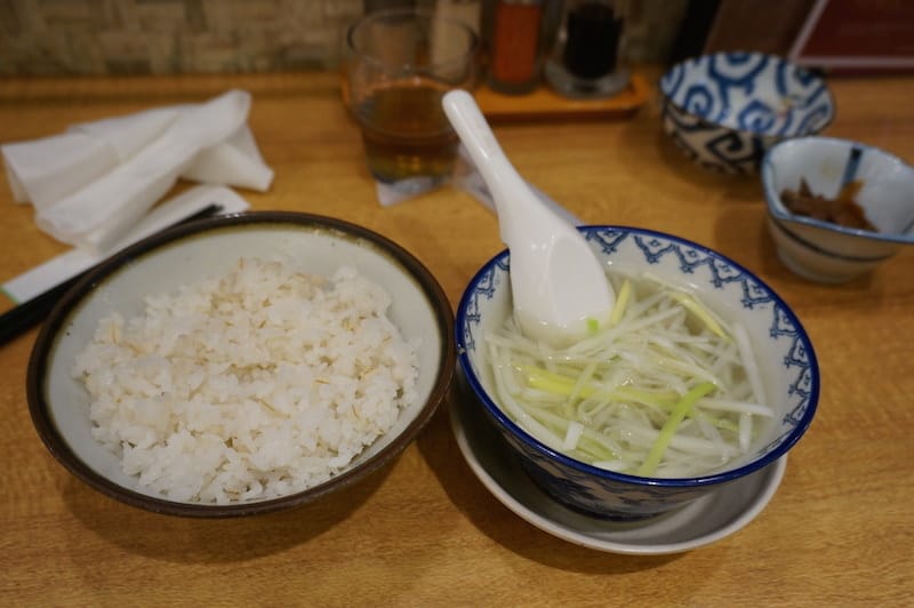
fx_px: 799
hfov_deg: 59.5
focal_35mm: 32
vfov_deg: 41.6
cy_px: 304
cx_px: 457
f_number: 4
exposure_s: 1/60
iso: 500
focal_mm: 21
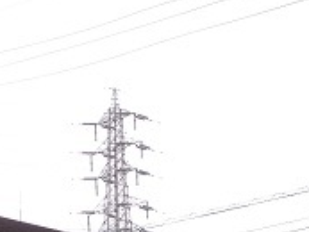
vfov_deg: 8.7
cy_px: 394
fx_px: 1474
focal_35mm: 165
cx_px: -254
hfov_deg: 11.1
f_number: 2.4
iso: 50
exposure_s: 1/593
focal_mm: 4.28
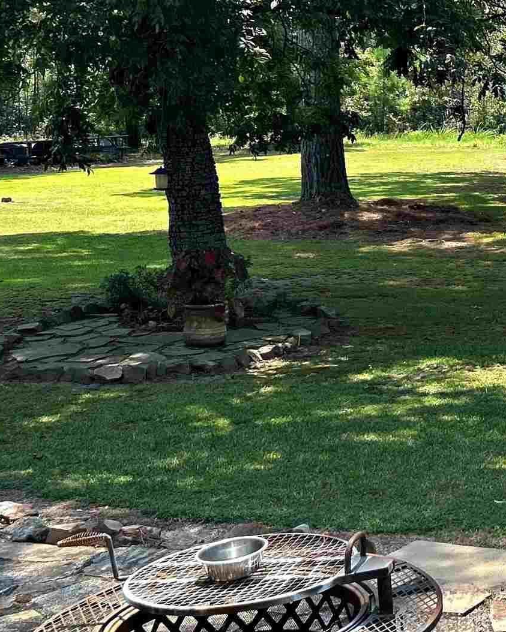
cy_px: 163
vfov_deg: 25.4
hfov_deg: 18.3
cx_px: 762
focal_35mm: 74
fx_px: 1385
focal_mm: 5.7
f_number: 1.5
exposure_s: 1/1209
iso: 50
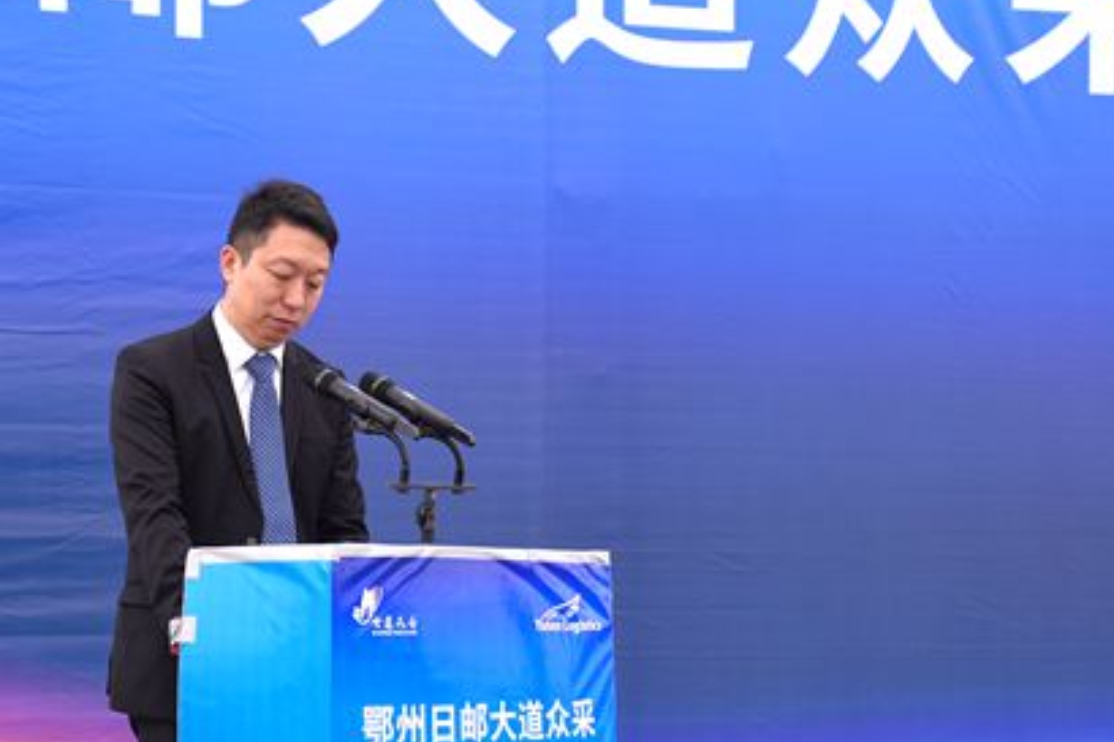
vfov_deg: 14.5
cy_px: 420
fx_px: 2907
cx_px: 484
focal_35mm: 94
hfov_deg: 21.7
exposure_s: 1/320
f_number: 4.5
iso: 80
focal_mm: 70
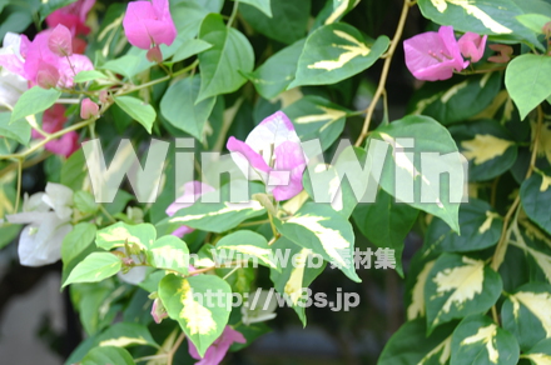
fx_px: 1055
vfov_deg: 19.7
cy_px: 182
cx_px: 276
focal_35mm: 69
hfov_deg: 29.3
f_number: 5.6
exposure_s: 1/30
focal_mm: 46
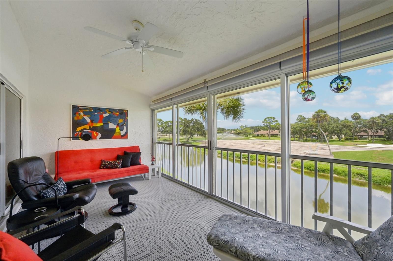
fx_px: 153
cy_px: 130
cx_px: 196
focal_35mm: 14
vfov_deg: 81.1
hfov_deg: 104.3
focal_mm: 14
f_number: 8
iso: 400
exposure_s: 1/250
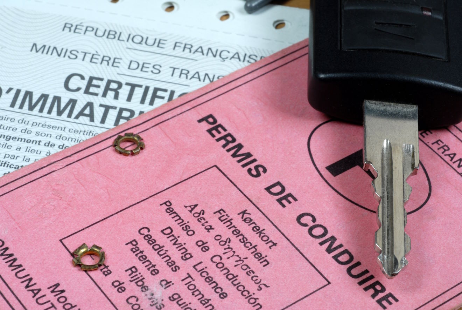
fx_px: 1157
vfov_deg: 15.2
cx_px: 231
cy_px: 155
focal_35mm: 90
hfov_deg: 22.6
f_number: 29
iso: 200
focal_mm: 60
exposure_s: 2
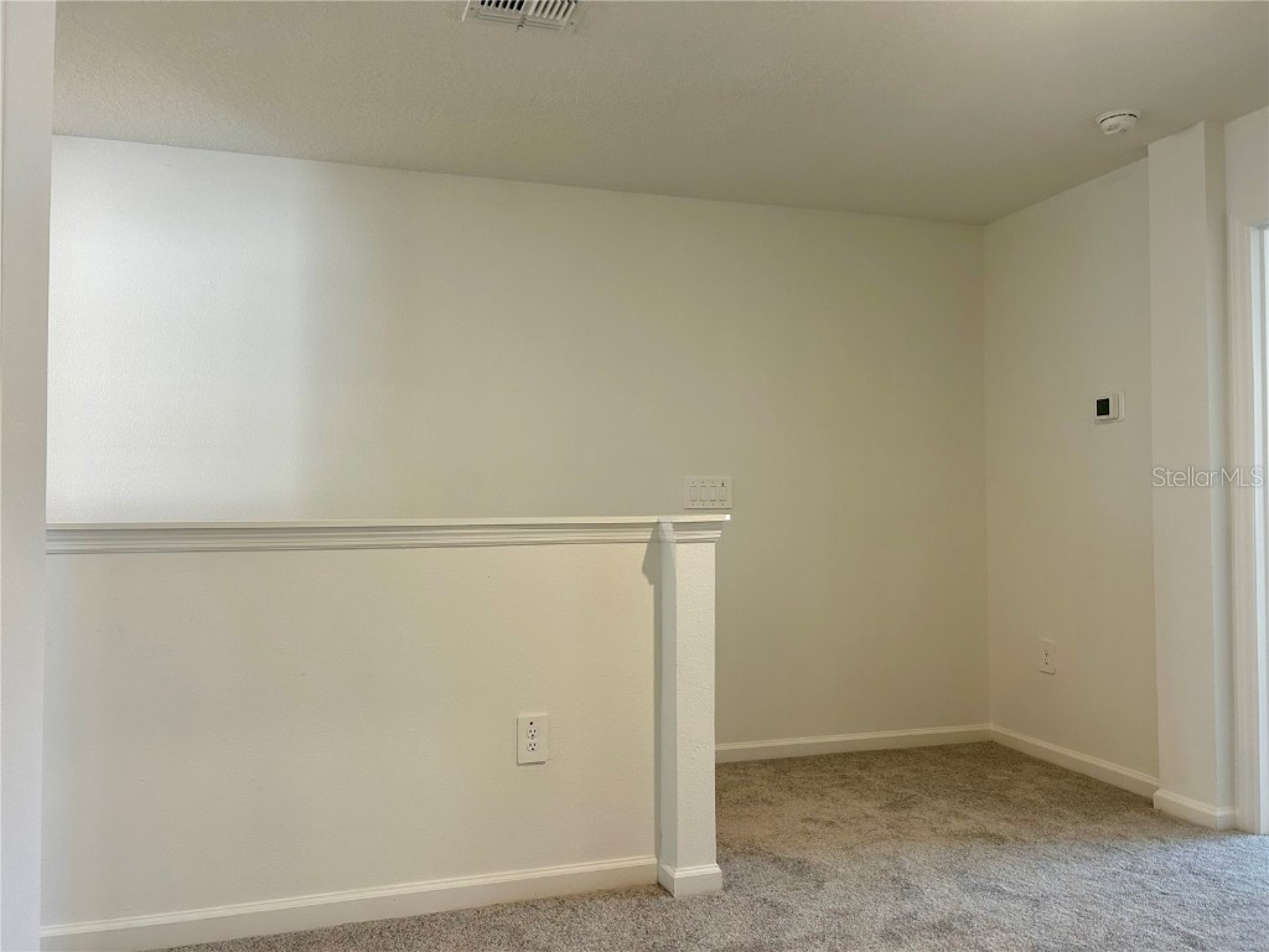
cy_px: 476
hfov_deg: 67.3
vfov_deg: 53.1
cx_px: 634
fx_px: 953
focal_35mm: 26
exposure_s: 1/60
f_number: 1.5
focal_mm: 5.7
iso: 80
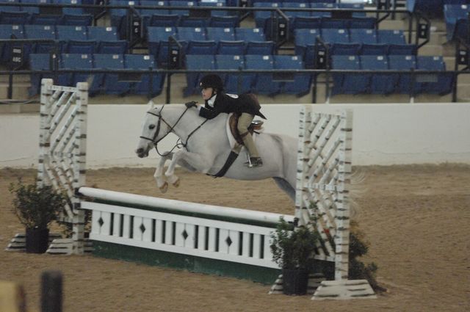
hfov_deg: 6.9
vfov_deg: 4.6
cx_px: 235
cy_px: 156
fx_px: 3912
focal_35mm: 300
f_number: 2.8
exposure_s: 1/320
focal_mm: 200
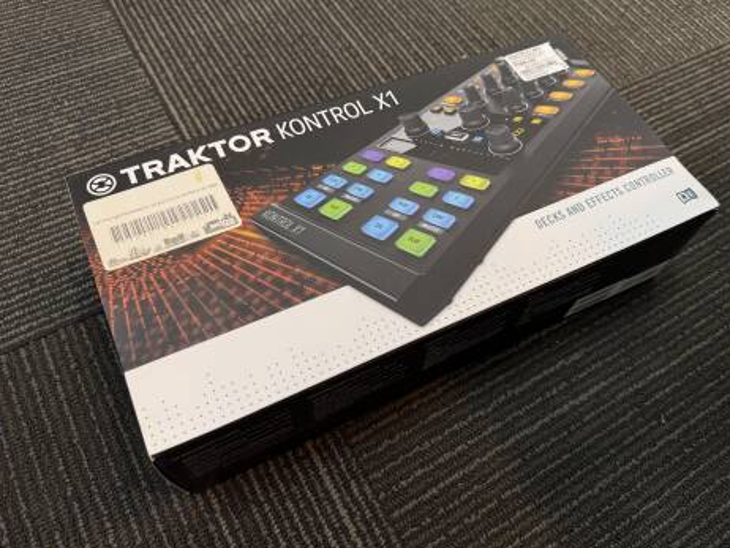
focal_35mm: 27
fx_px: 570
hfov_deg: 65.2
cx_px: 398
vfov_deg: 51.4
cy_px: 270
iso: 64
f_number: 1.78
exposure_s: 1/120
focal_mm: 6.76
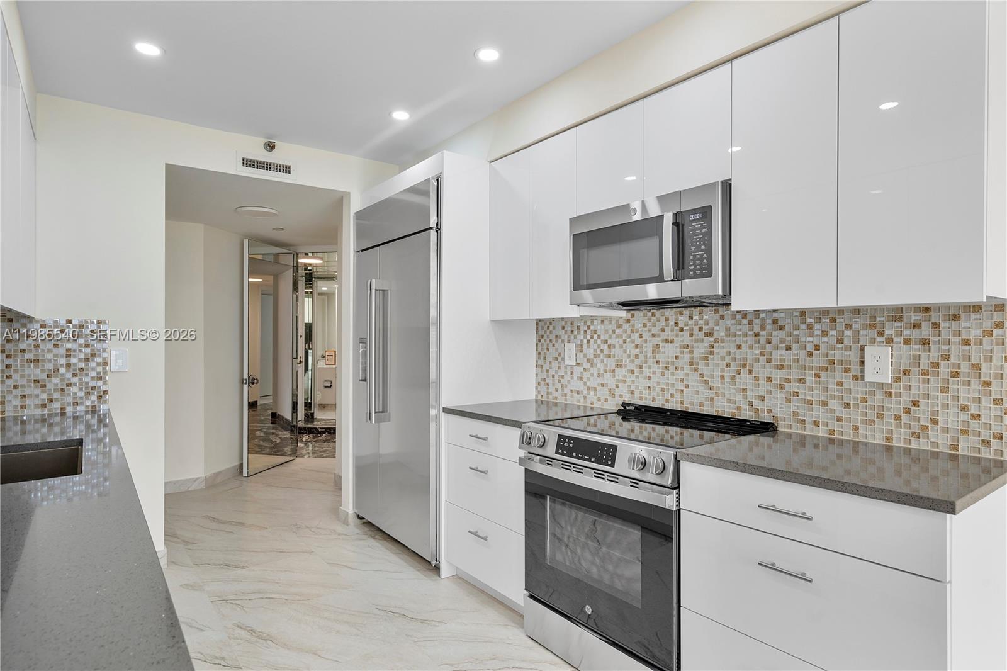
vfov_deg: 64.5
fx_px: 531
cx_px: 504
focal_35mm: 19
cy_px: 336
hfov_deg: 86.9
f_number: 8
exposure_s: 1/50
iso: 640
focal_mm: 19
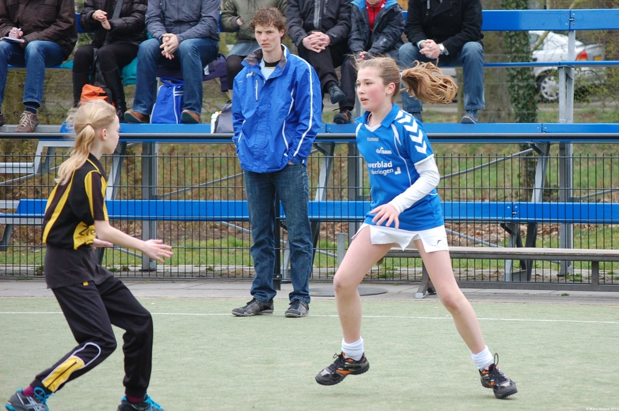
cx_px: 310
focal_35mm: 158
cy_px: 206
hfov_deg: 13.1
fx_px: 2705
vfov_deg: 8.7
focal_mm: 105
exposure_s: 1/400
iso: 400
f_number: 5
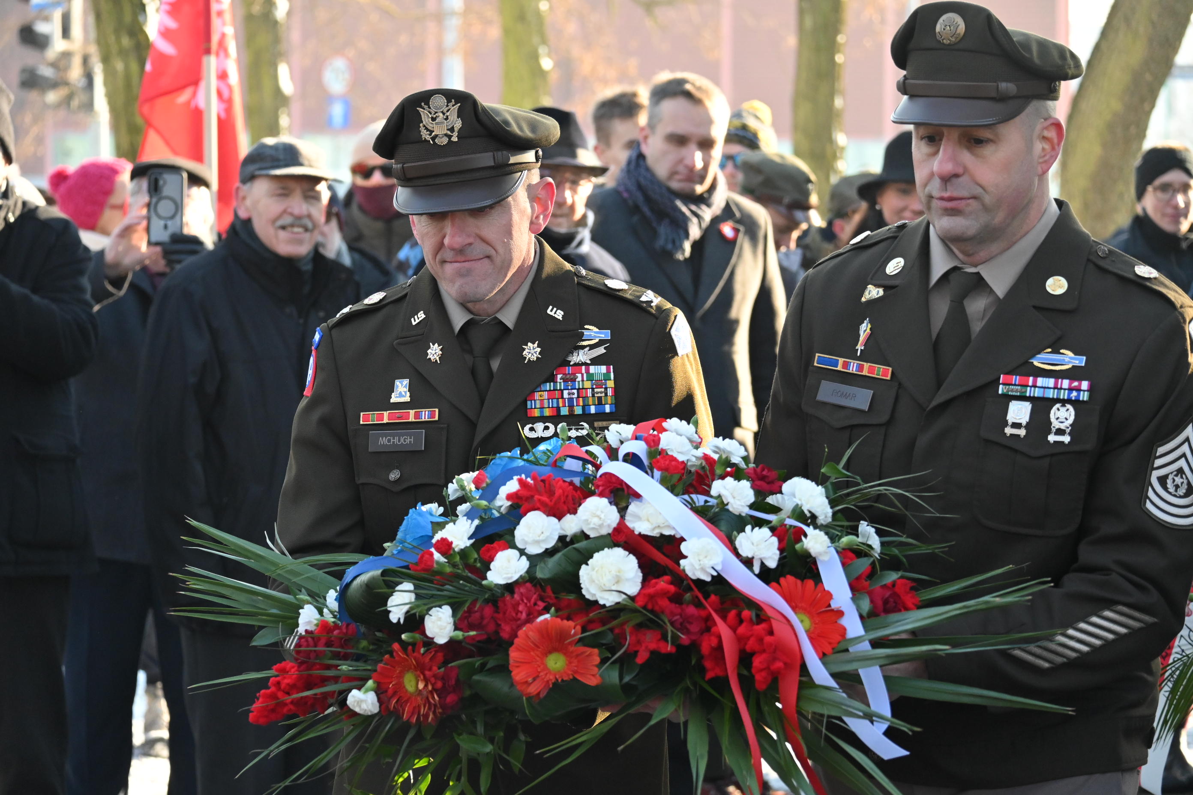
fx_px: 4225
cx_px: 596
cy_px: 398
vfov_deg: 10.8
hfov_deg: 16.1
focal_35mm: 128
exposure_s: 1/800
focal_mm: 85
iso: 1600
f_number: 5
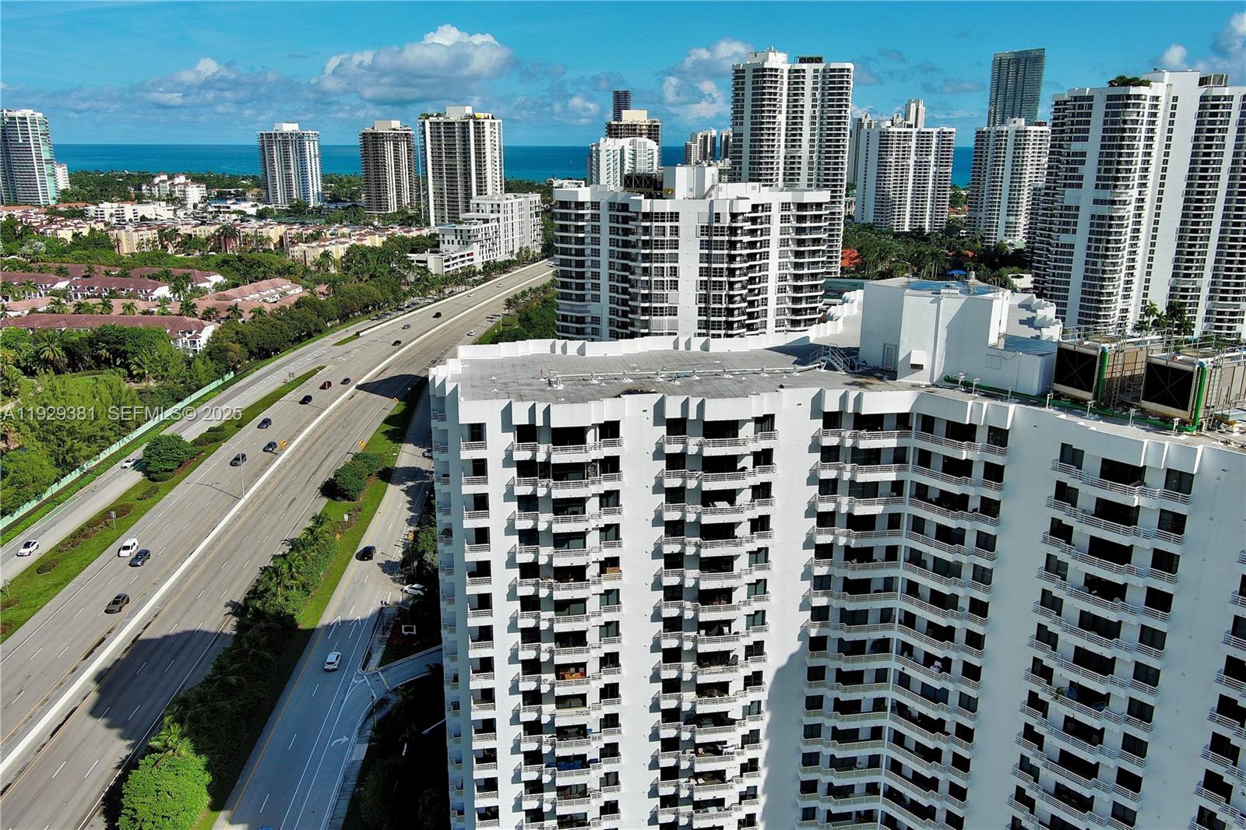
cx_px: 623
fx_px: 1003
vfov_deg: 44.9
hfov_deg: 63.7
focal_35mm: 29
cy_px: 415
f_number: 2.8
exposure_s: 1/2924
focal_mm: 10.57
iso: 100
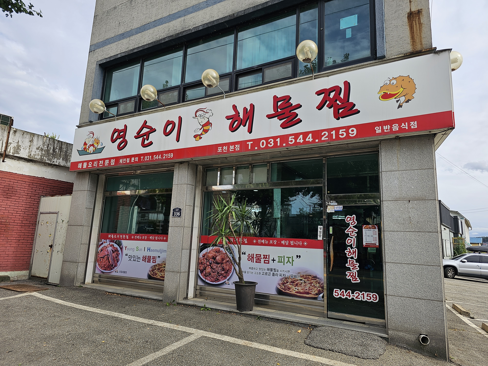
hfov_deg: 73.9
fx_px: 324
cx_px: 244
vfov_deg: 58.9
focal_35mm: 23
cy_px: 183
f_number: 1.7
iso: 10
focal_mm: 6.3
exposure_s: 1/412
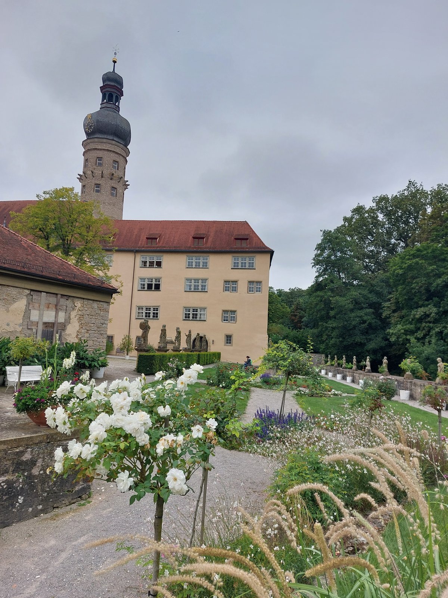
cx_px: 224
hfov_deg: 54.9
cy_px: 299
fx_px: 431
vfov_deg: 69.4
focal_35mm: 25
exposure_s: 1/502
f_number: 1.8
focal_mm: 5.23
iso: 25
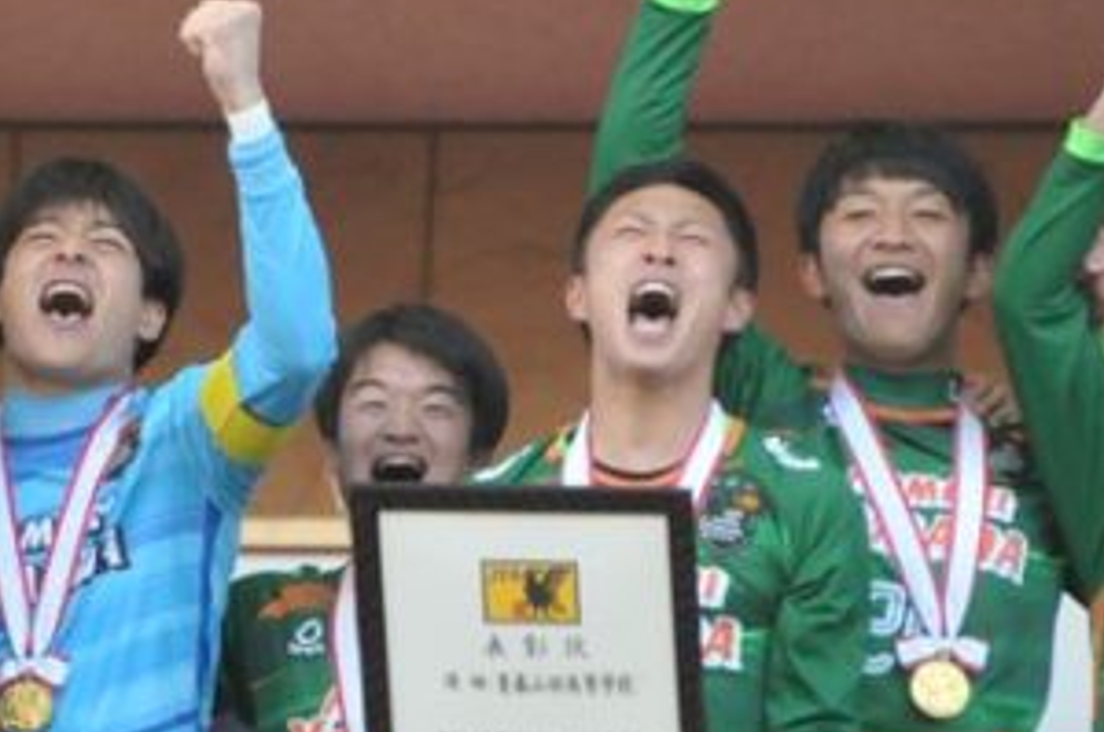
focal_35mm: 1036
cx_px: -66
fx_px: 31719
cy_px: 482
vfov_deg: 1.3
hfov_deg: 2.0
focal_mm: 270
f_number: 6.3
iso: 2000
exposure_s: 1/250
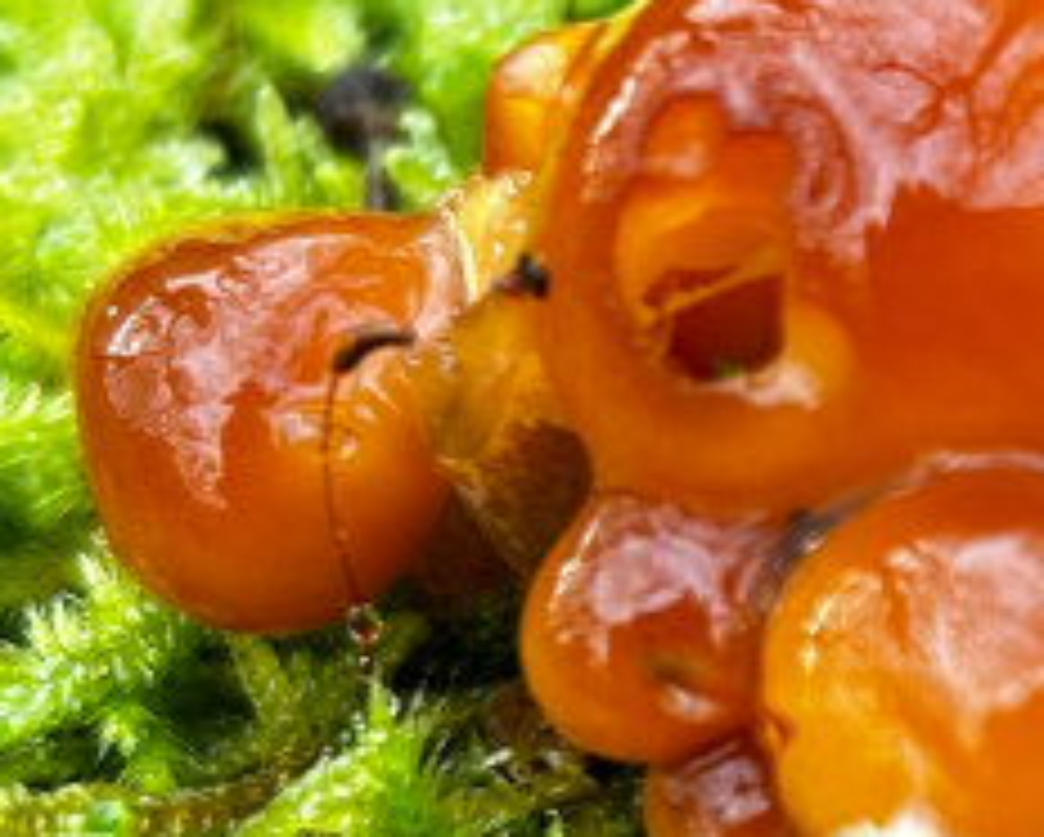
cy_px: 630
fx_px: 3464
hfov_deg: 16.3
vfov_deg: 13.7
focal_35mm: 112
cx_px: 1332
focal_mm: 5.7
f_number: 1.5
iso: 100
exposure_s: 1/121
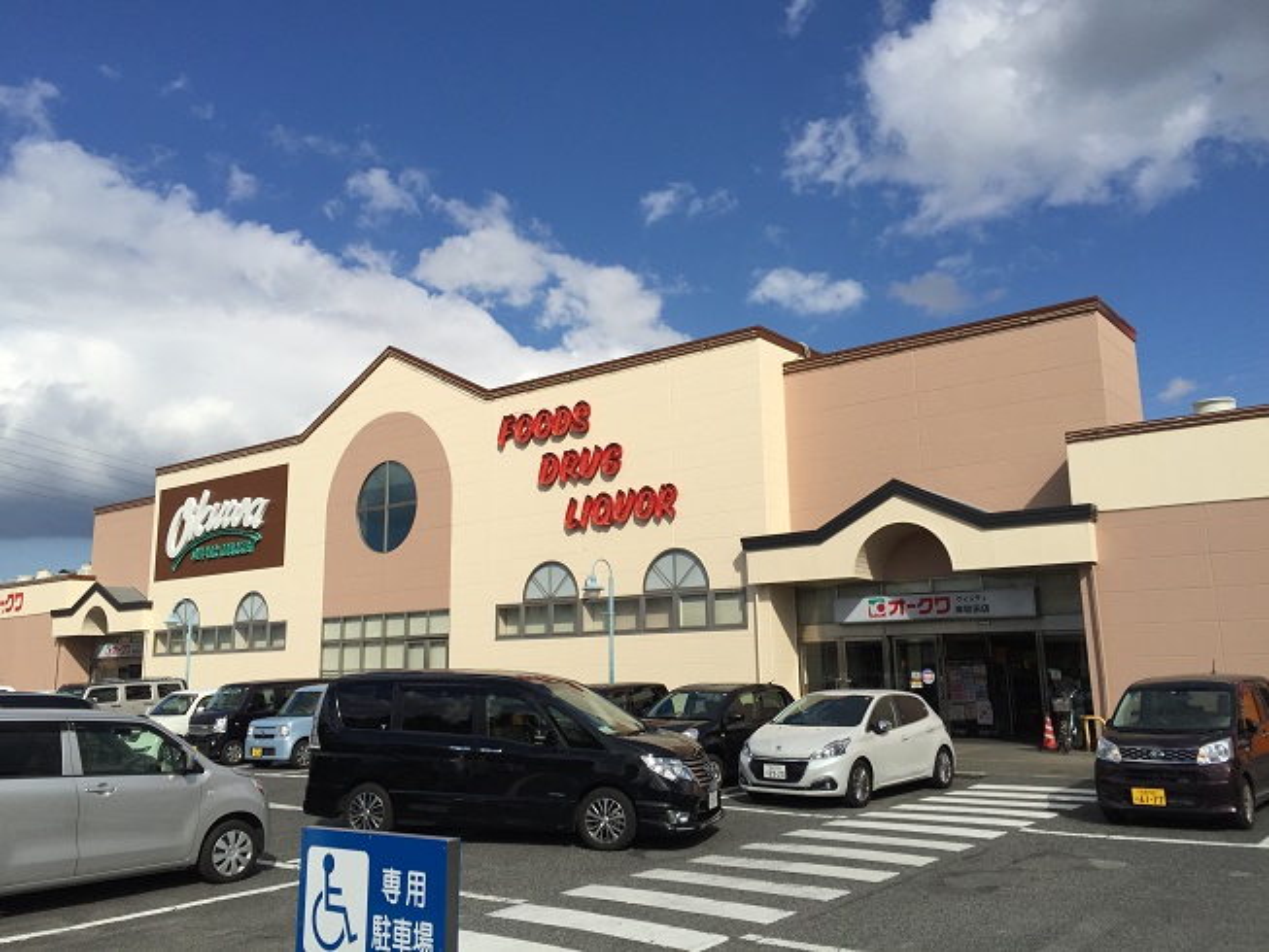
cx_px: 634
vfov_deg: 48.2
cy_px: 476
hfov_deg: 61.7
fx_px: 1063
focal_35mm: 29
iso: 32
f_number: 2.2
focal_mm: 4.15
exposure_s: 1/3968
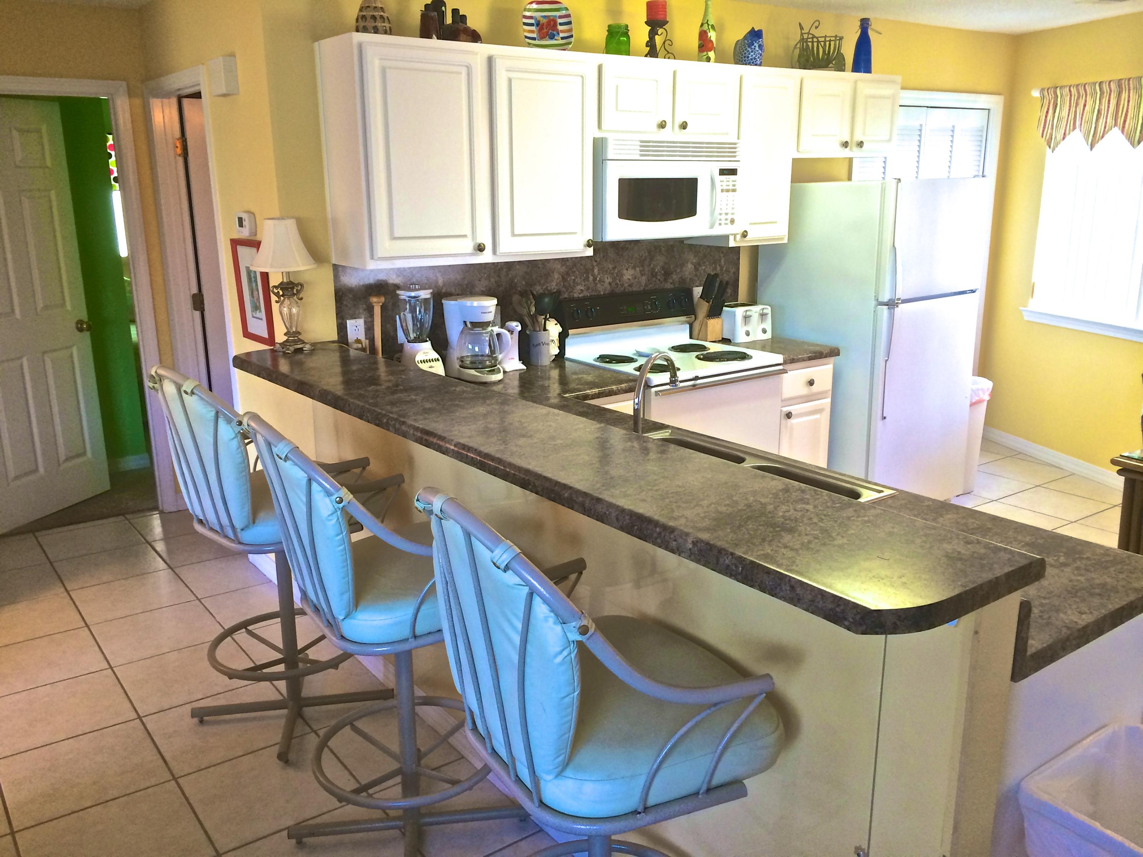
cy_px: 428
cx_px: 572
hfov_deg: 60.0
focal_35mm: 30
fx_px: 991
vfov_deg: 46.8
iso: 40
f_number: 2.2
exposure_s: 1/40
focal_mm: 4.12
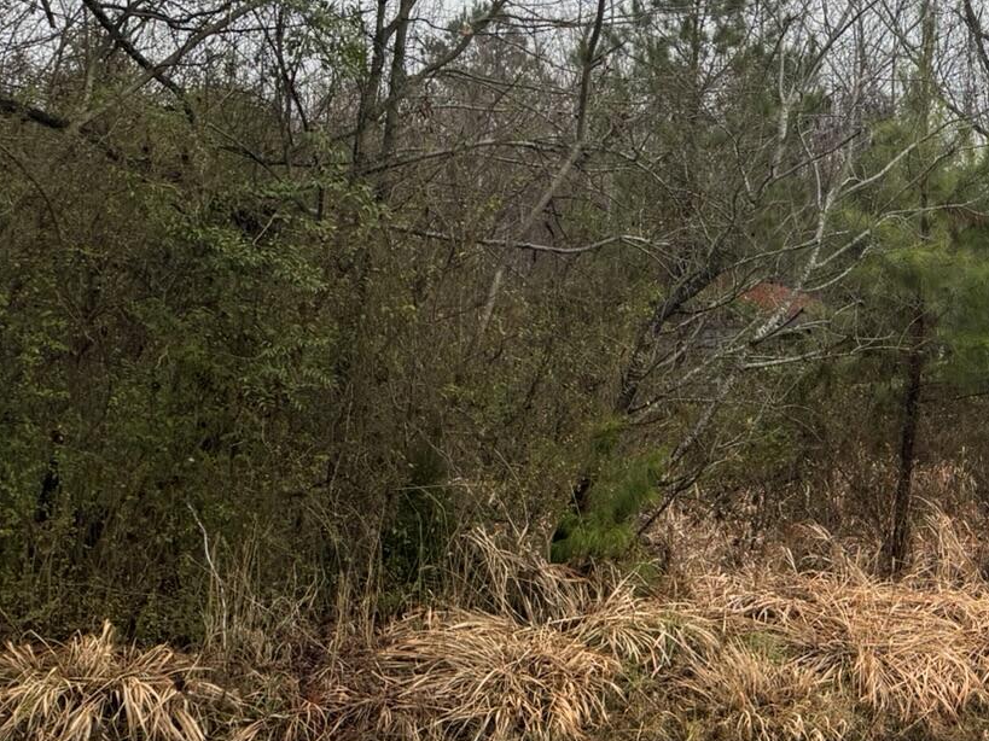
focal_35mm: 60
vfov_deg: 24.4
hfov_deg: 29.2
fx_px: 1714
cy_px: 442
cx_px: 1074
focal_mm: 6.76
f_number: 1.78
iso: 100
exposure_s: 1/121
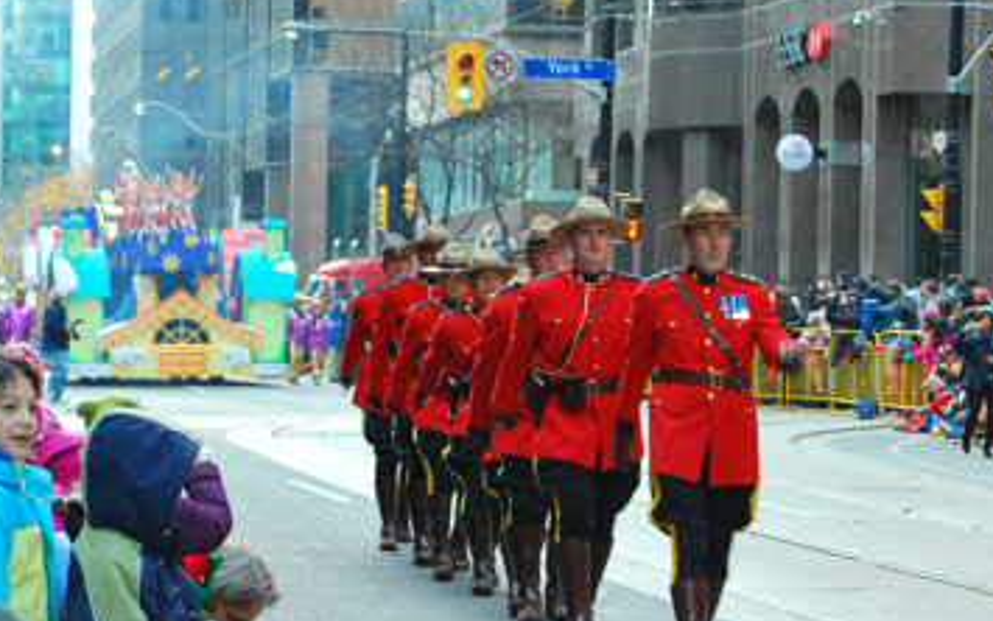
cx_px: 607
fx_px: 4112
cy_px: 380
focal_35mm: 152
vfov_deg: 8.6
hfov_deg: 13.8
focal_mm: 55
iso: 400
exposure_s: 1/25
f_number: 8
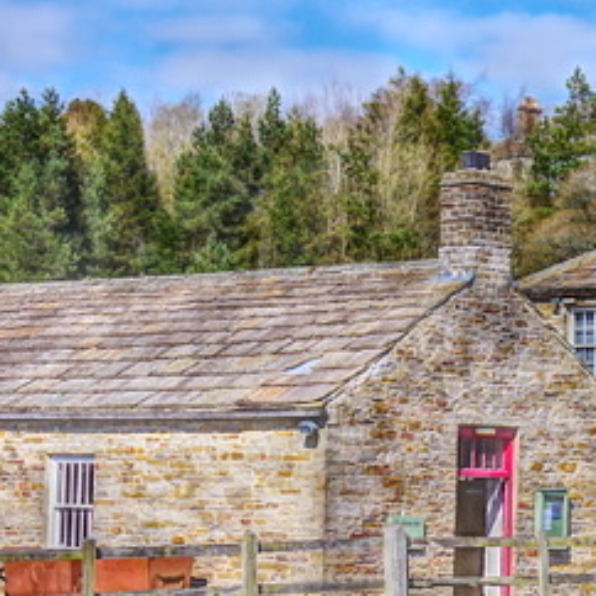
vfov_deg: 14.9
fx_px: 2279
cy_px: 351
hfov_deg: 14.4
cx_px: 709
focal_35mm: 117
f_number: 6.3
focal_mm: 35
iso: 200
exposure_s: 1/1000
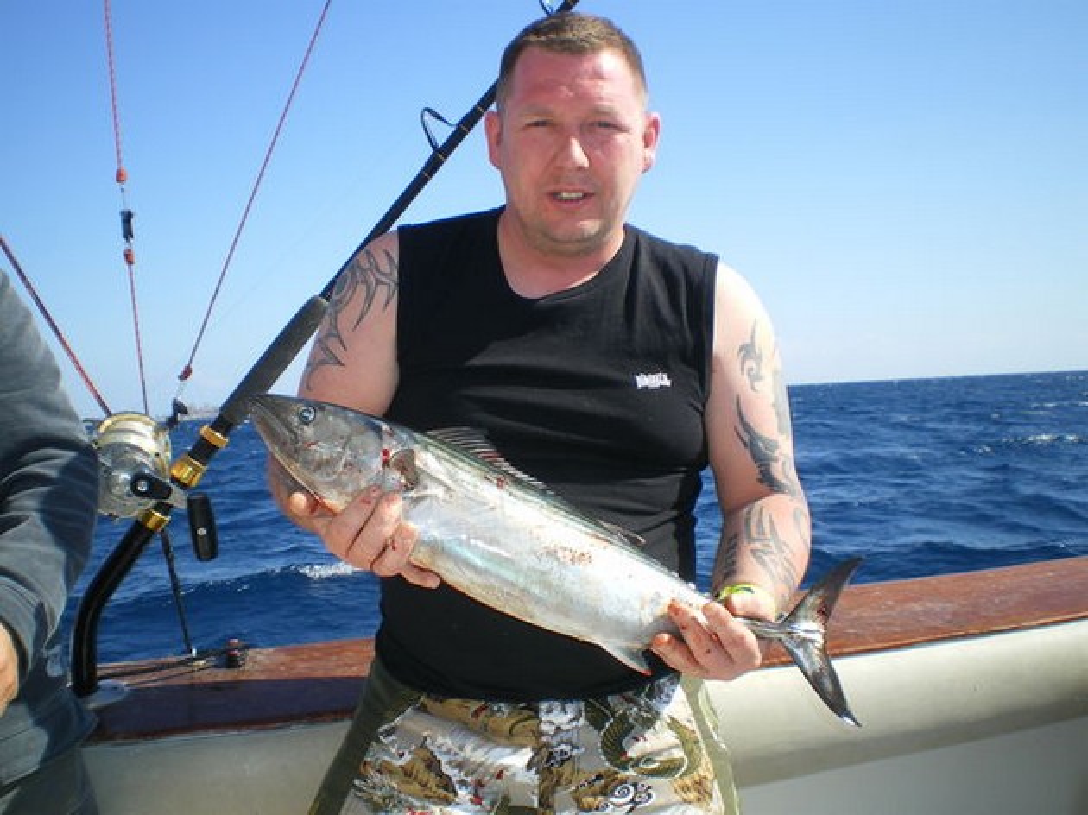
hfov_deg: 51.4
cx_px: 544
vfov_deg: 39.6
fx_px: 1131
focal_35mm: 36
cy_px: 408
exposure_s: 1/320
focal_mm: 6.3
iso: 50
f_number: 4.6
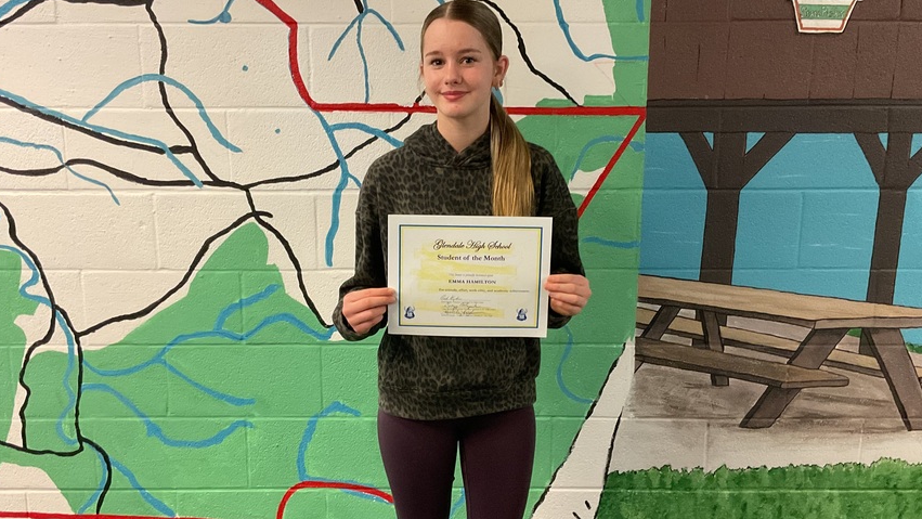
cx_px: 439
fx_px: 929
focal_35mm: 38
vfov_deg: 31.2
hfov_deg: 52.8
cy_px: 277
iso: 250
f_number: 1.8
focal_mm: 3
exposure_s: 1/60
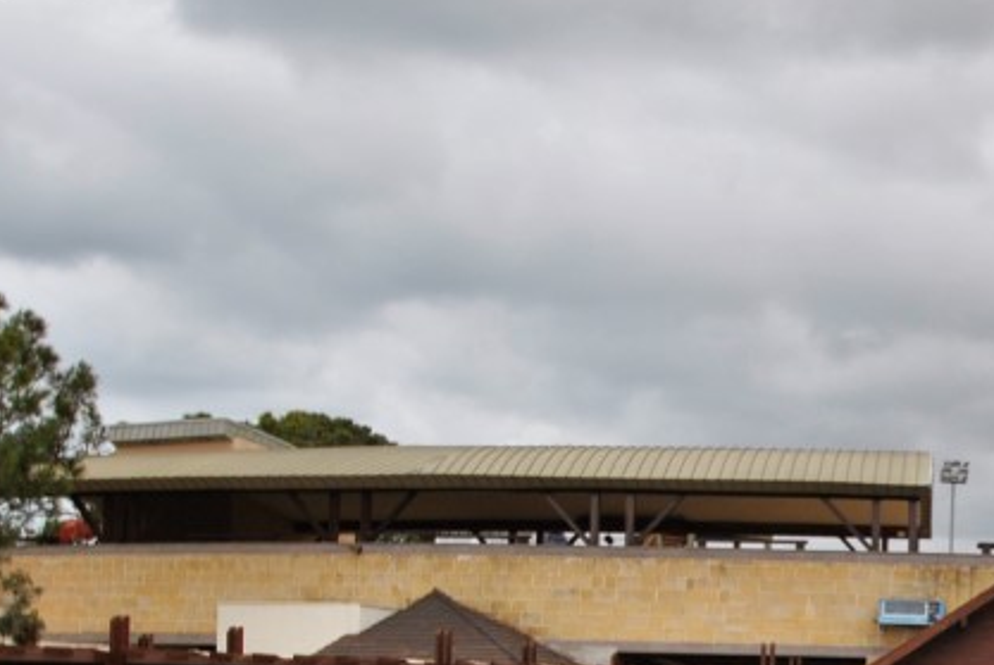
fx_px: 2166
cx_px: 1079
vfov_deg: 16.9
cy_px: 748
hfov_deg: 24.2
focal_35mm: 78
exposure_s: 1/200
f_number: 8
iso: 100
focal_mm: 19
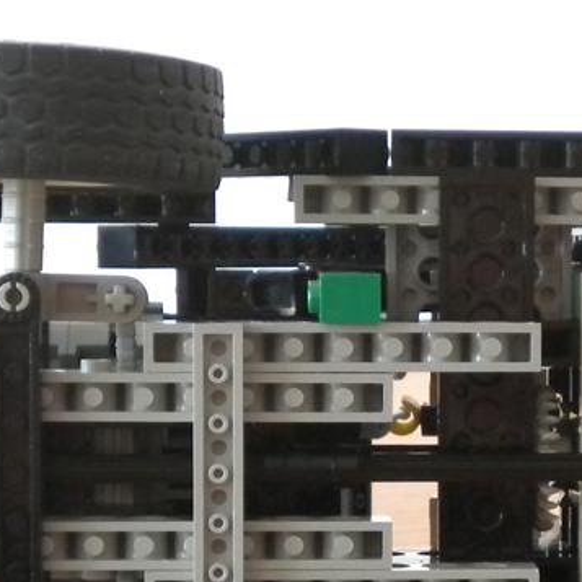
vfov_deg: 13.2
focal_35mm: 132
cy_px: 427
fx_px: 2511
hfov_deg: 13.1
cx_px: 499
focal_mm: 9.3
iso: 400
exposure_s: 1/87.3
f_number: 3.9
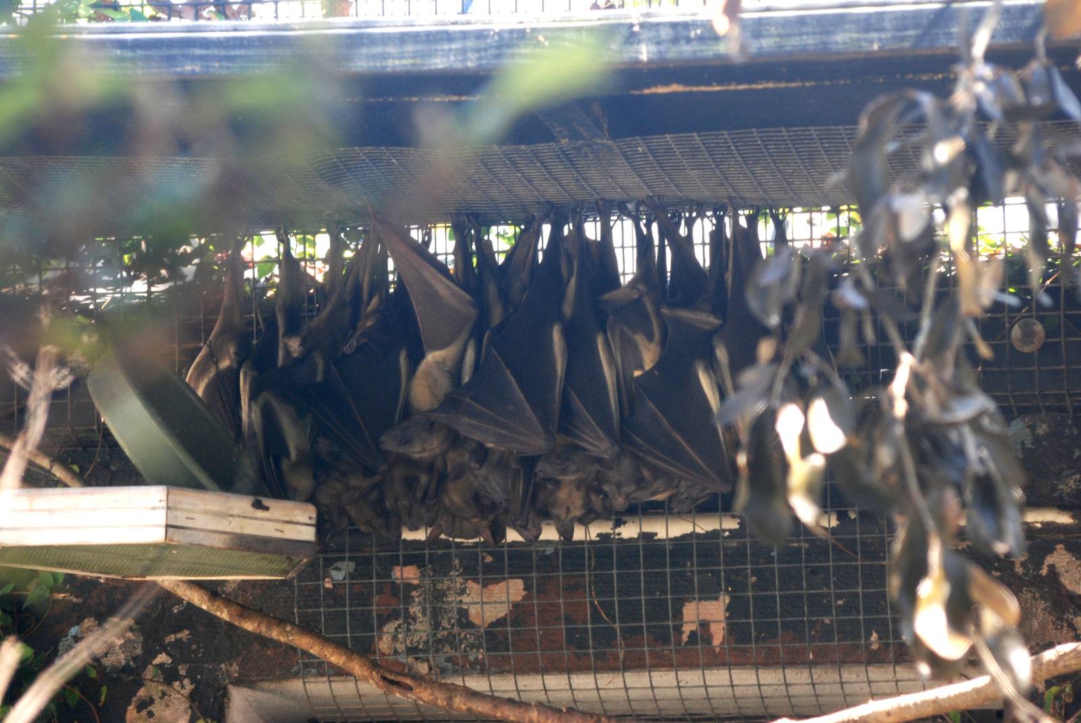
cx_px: 540
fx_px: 5411
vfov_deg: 7.7
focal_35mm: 180
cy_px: 362
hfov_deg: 11.4
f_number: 4.2
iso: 400
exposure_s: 1/80
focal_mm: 120
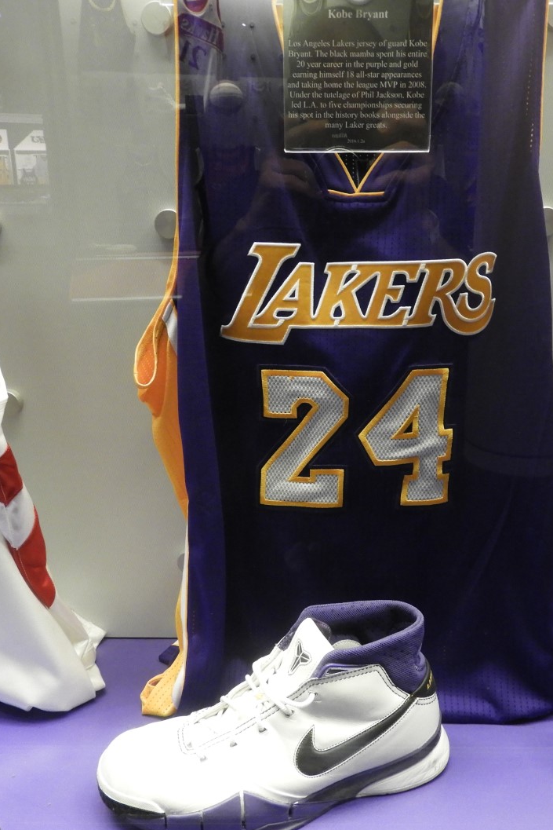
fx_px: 783
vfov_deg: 55.8
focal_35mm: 34
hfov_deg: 38.8
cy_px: 411
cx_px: 322
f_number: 3.3
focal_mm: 4.3
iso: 450
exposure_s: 1/8
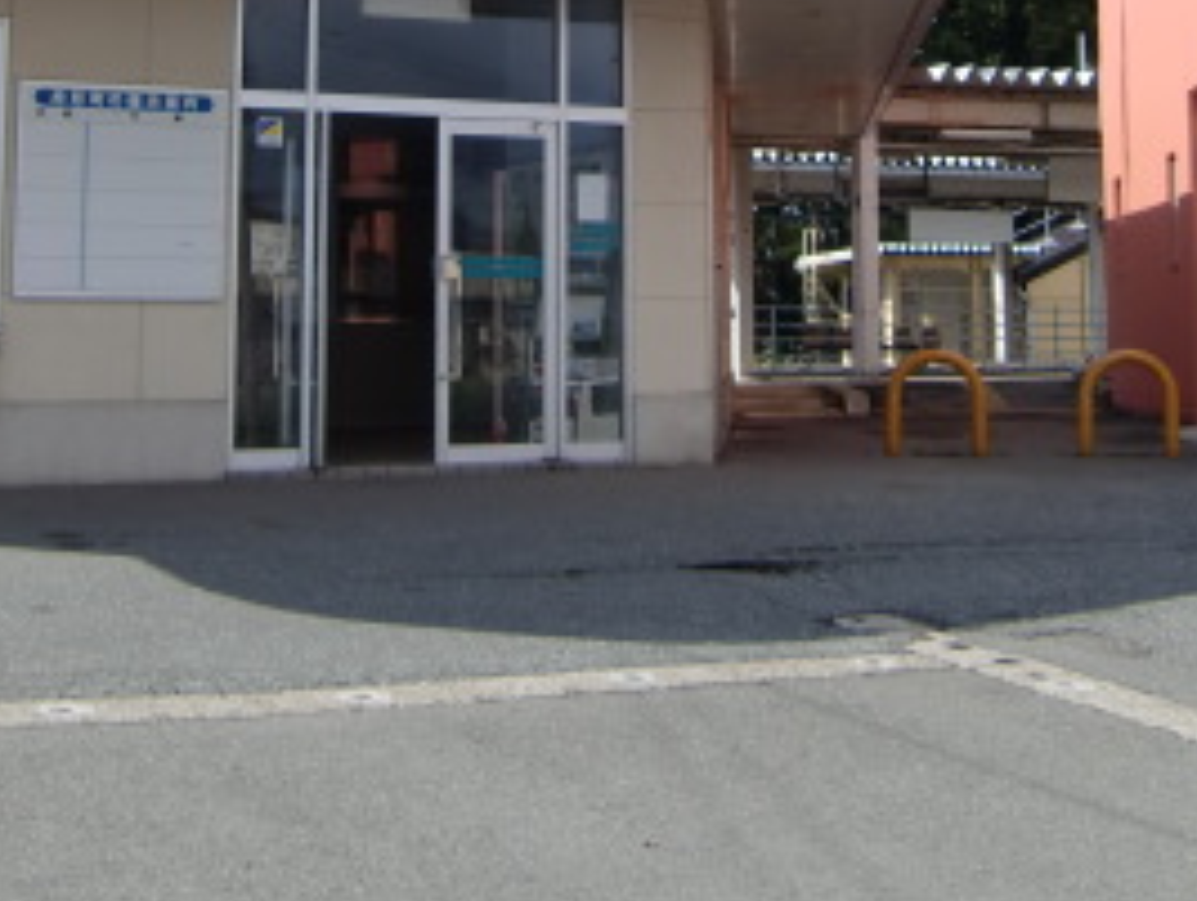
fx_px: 2320
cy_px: -9
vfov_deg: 21.2
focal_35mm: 67
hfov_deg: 28.9
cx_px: 677
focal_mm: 4.9
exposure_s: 1/200
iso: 64
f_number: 7
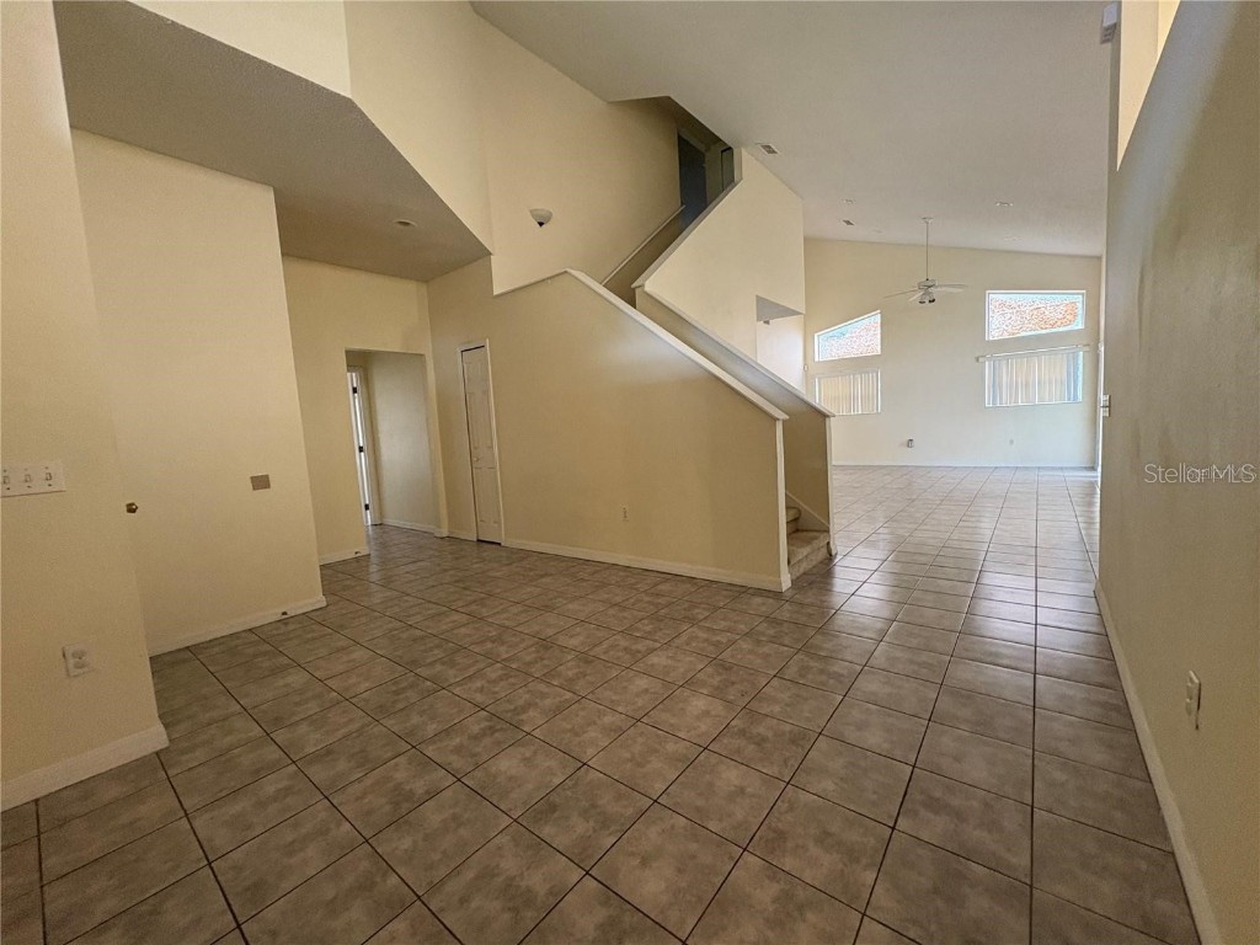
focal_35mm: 14
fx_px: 510
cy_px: 472
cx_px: 630
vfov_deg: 85.7
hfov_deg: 102.1
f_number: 2.2
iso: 400
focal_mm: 2.22
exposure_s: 1/60
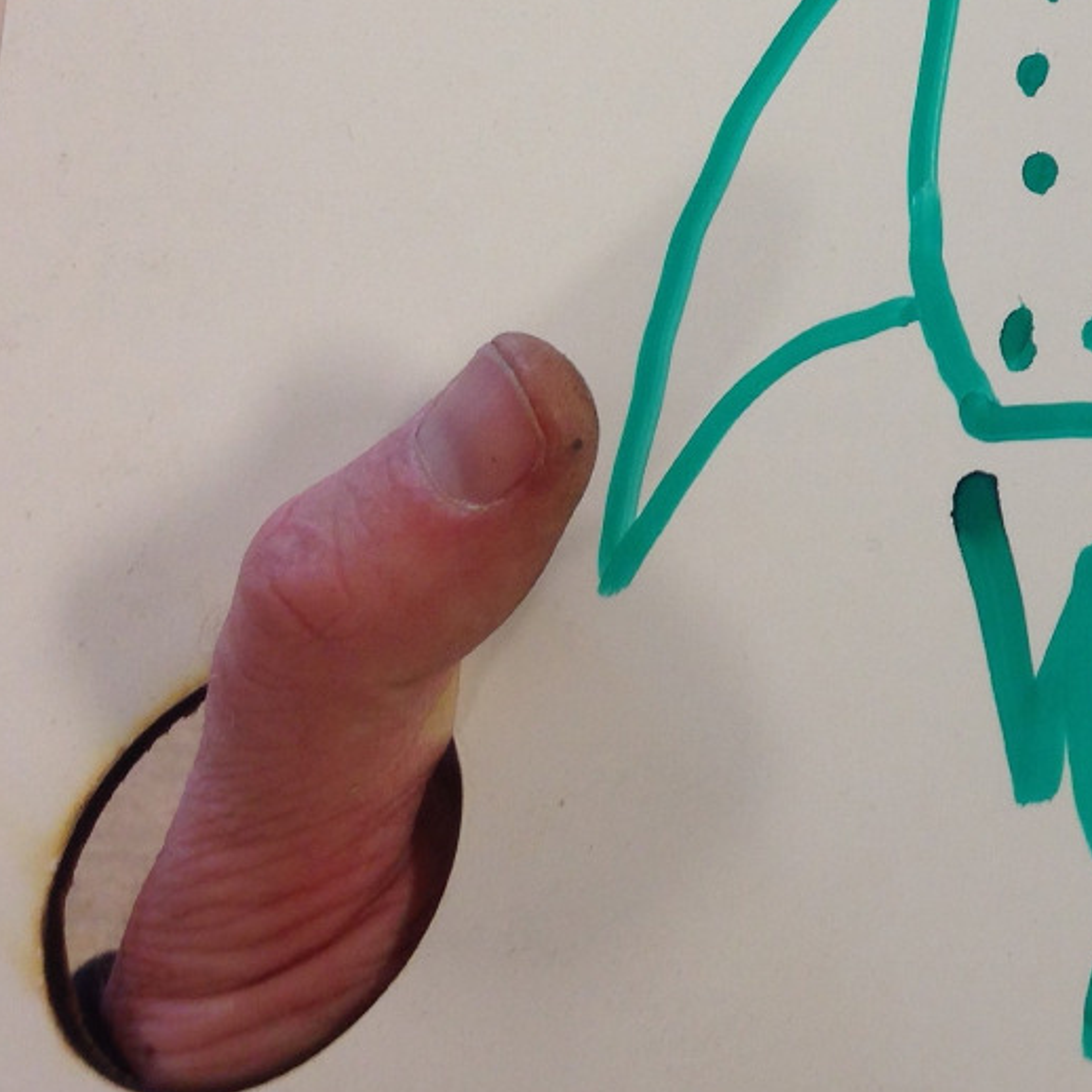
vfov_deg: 21.1
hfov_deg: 19.7
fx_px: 2891
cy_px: 213
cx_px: 1424
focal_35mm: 81
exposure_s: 1/24
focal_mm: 4.12
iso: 50
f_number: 2.4
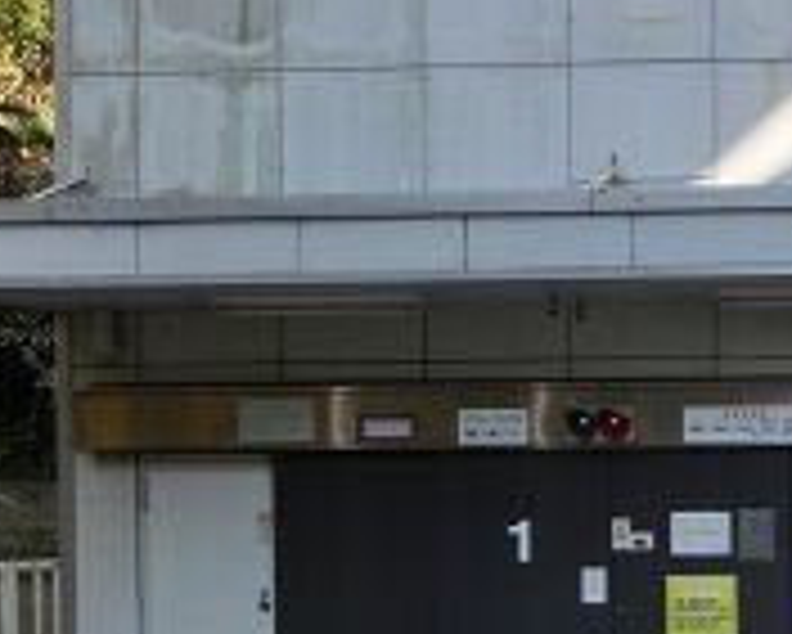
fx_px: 1876
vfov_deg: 19.0
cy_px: 531
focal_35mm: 80
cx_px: 1206
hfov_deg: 20.3
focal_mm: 4.24
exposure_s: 1/160
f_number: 3
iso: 80
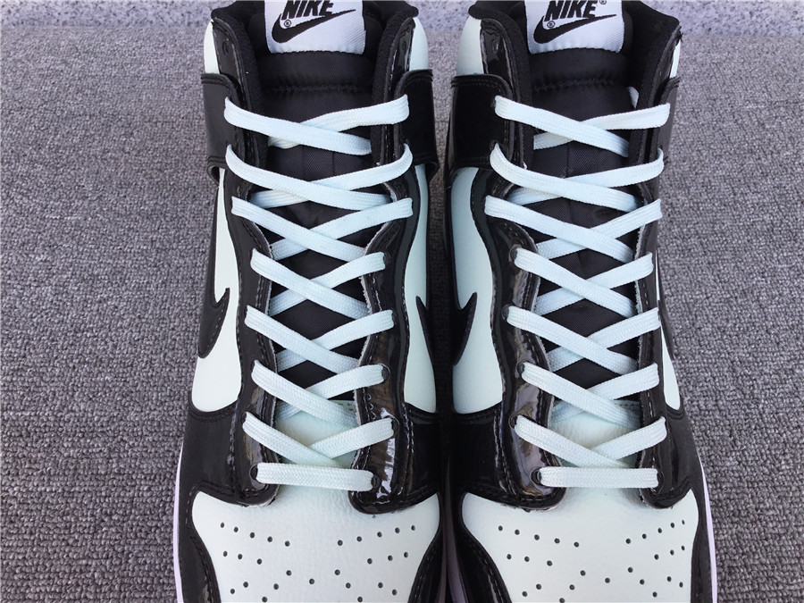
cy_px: 302
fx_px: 720
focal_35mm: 31
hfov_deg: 58.4
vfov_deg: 45.4
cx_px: 402
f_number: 2.4
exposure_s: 1/321
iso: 25
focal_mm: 3.3
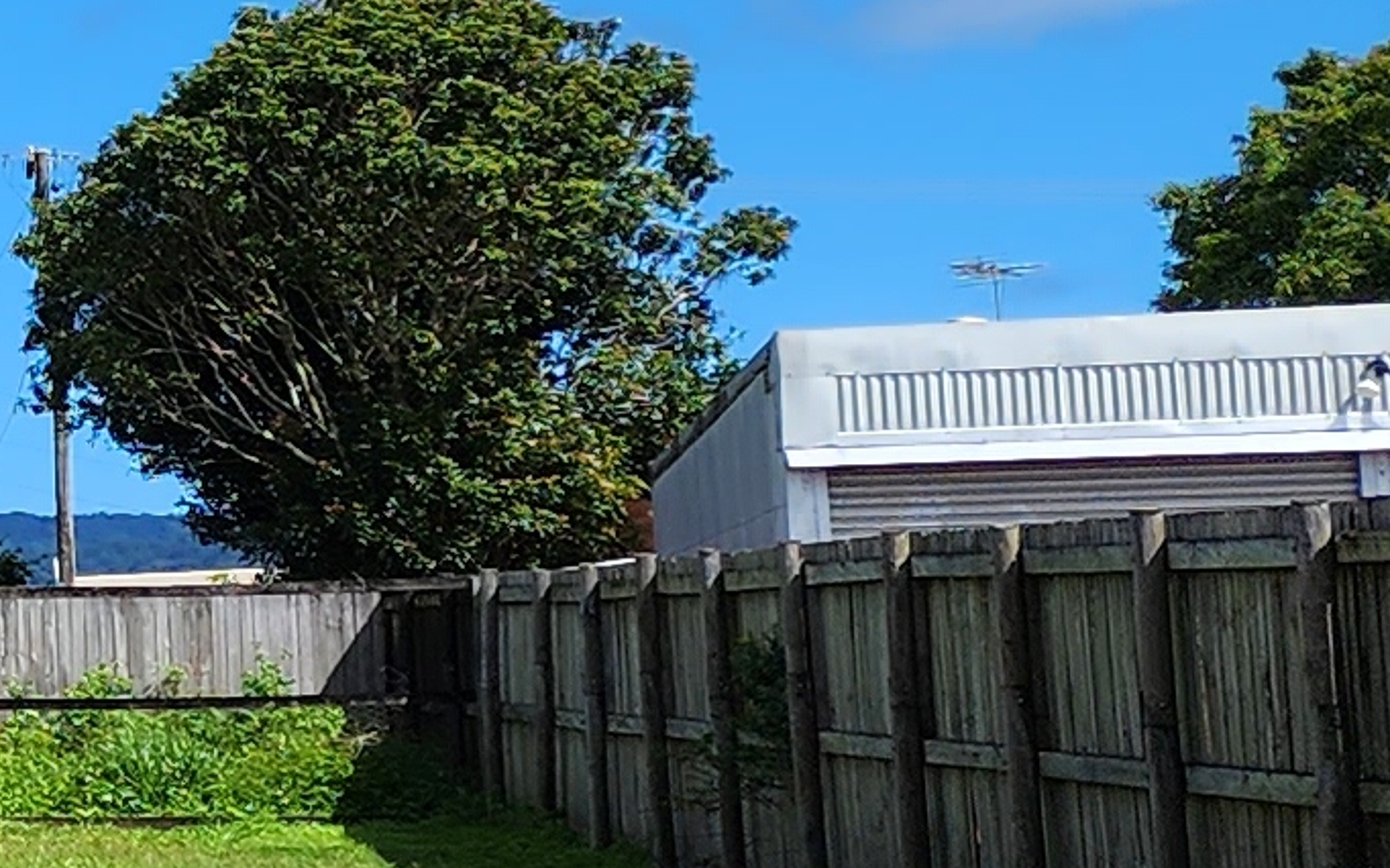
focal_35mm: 143
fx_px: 5416
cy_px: 359
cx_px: -2427
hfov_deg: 11.0
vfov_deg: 9.2
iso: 12
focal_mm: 6.4
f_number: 1.8
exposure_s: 1/957
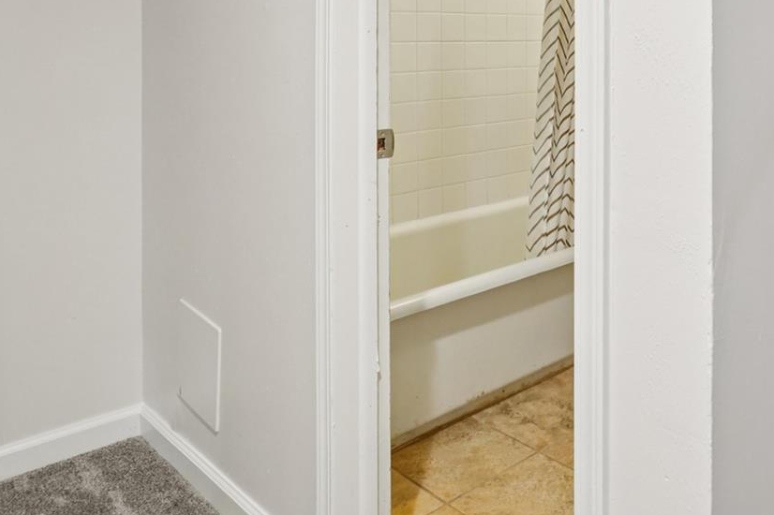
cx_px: 596
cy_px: 45
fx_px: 687
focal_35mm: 32
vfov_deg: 38.1
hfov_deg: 55.5
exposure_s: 1/20
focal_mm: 11
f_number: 8
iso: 800
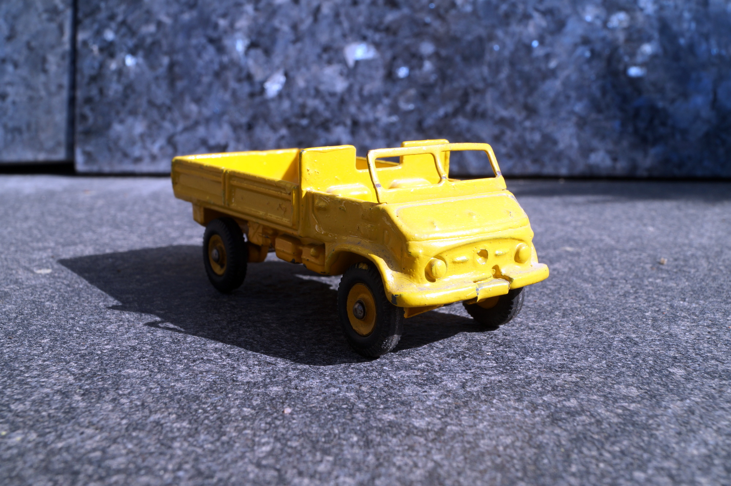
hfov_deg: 46.4
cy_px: 243
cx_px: 366
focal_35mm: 42
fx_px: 852
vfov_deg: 31.9
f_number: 16
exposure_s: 1/60
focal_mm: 28
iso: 100
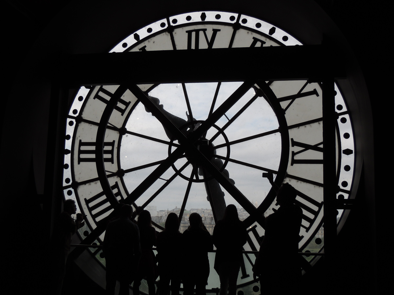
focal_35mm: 43
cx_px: 197
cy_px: 148
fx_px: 489
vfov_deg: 33.6
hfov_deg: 43.9
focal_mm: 7.6
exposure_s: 1/1250
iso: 100
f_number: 3.4
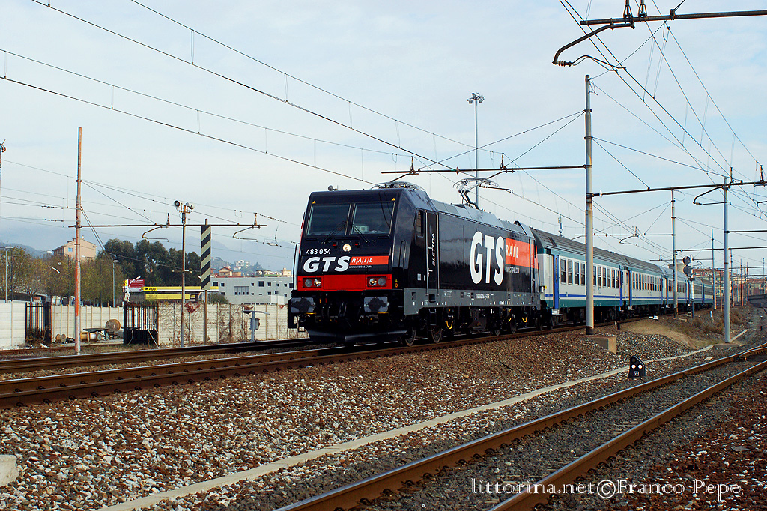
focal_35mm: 52
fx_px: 1118
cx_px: 384
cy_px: 256
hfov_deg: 37.9
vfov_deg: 25.7
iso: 400
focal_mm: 35
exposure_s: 1/640
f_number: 8
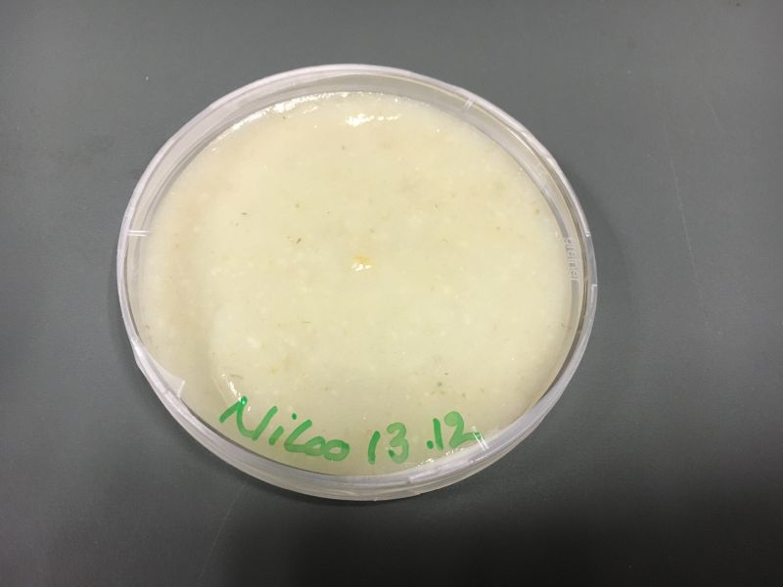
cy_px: 294
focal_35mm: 29
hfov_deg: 61.7
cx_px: 392
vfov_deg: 48.2
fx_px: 656
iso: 125
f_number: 2.2
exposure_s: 1/33
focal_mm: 4.15
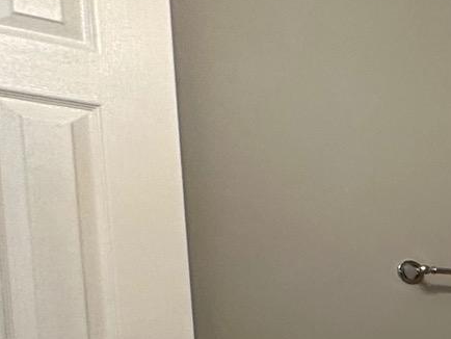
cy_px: 400
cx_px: 1030
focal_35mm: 66
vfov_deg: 20.9
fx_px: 860
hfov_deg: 16.2
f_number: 2.2
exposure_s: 1/60
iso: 160
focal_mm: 2.22
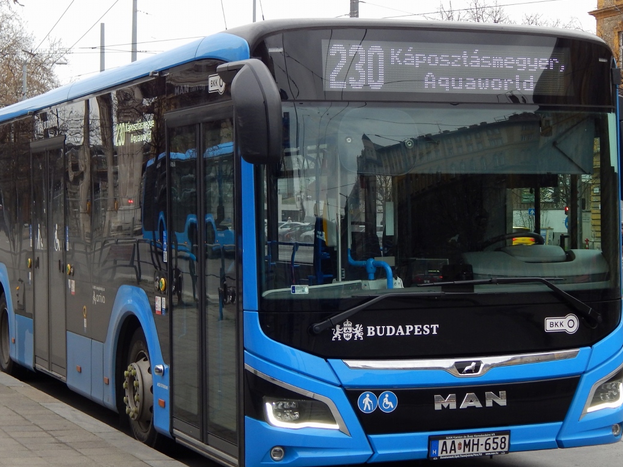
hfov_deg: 25.3
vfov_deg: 19.1
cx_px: 266
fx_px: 1385
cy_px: 227
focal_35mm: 77
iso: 125
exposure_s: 1/50
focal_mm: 10.9
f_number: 4
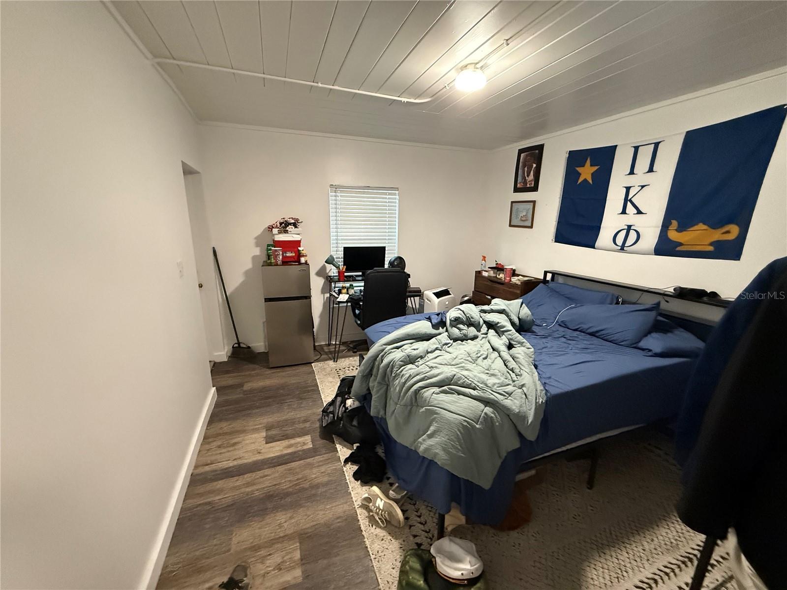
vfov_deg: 85.7
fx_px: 318
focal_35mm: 14
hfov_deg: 102.1
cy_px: 295
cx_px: 394
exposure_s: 1/60
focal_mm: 2.22
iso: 1000
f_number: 2.2
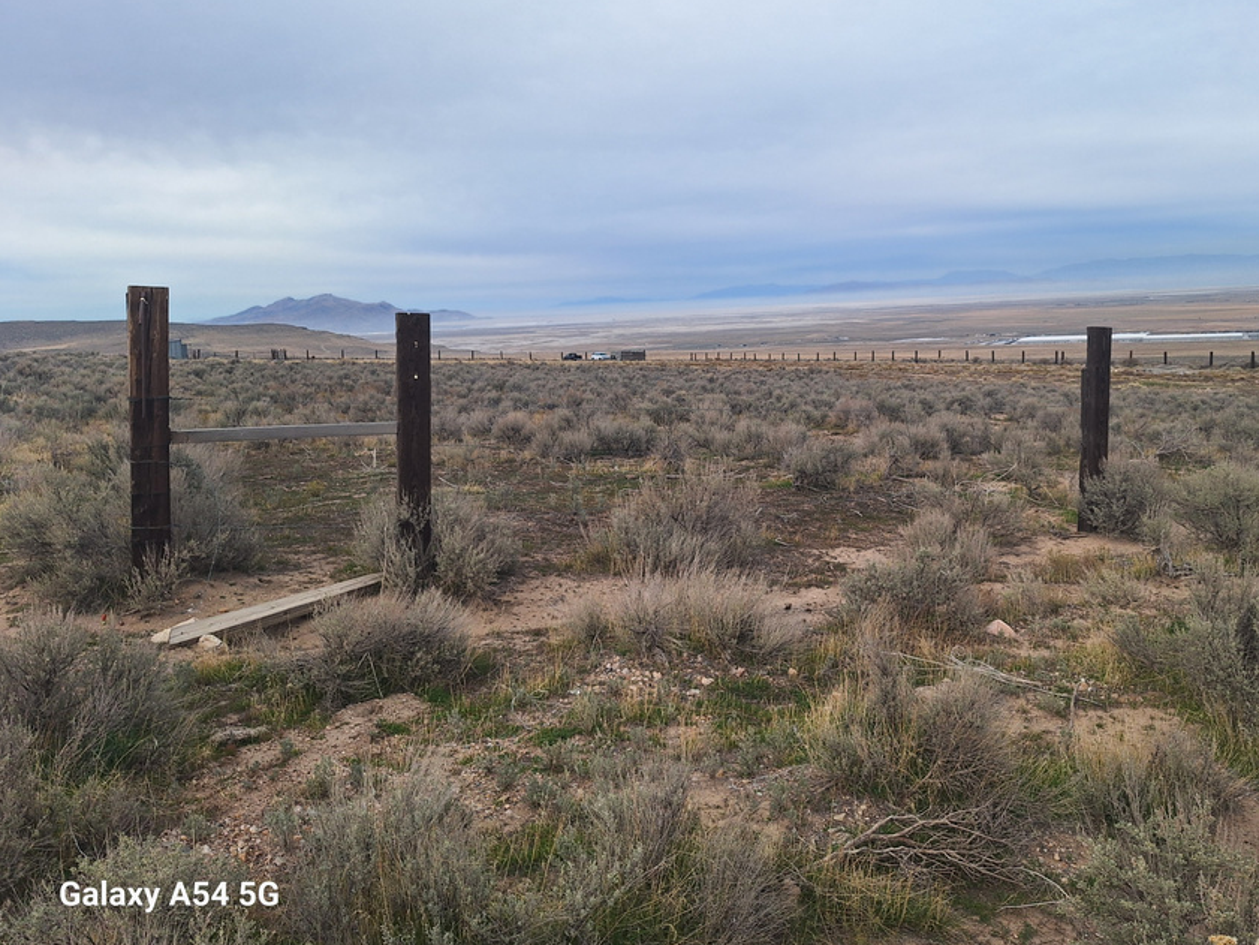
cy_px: 410
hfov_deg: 62.9
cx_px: 753
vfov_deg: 49.6
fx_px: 1019
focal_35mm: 28
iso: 40
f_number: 1.8
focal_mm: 5.54
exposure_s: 1/1337
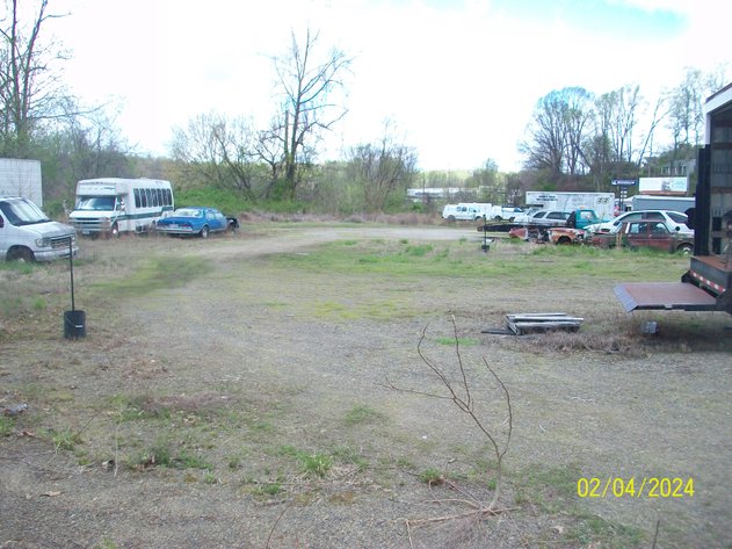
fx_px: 719
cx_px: 366
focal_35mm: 34
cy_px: 274
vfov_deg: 41.8
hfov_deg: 54.0
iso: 80
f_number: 2.8
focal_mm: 5.7
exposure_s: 1/320
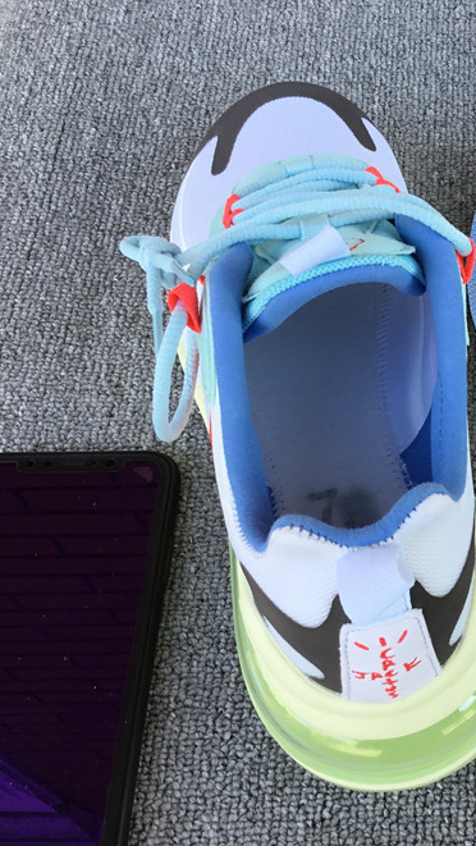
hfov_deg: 24.2
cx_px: 532
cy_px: 418
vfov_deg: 44.6
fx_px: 1032
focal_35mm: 46
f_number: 2.4
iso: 25
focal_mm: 3.3
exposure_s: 1/121
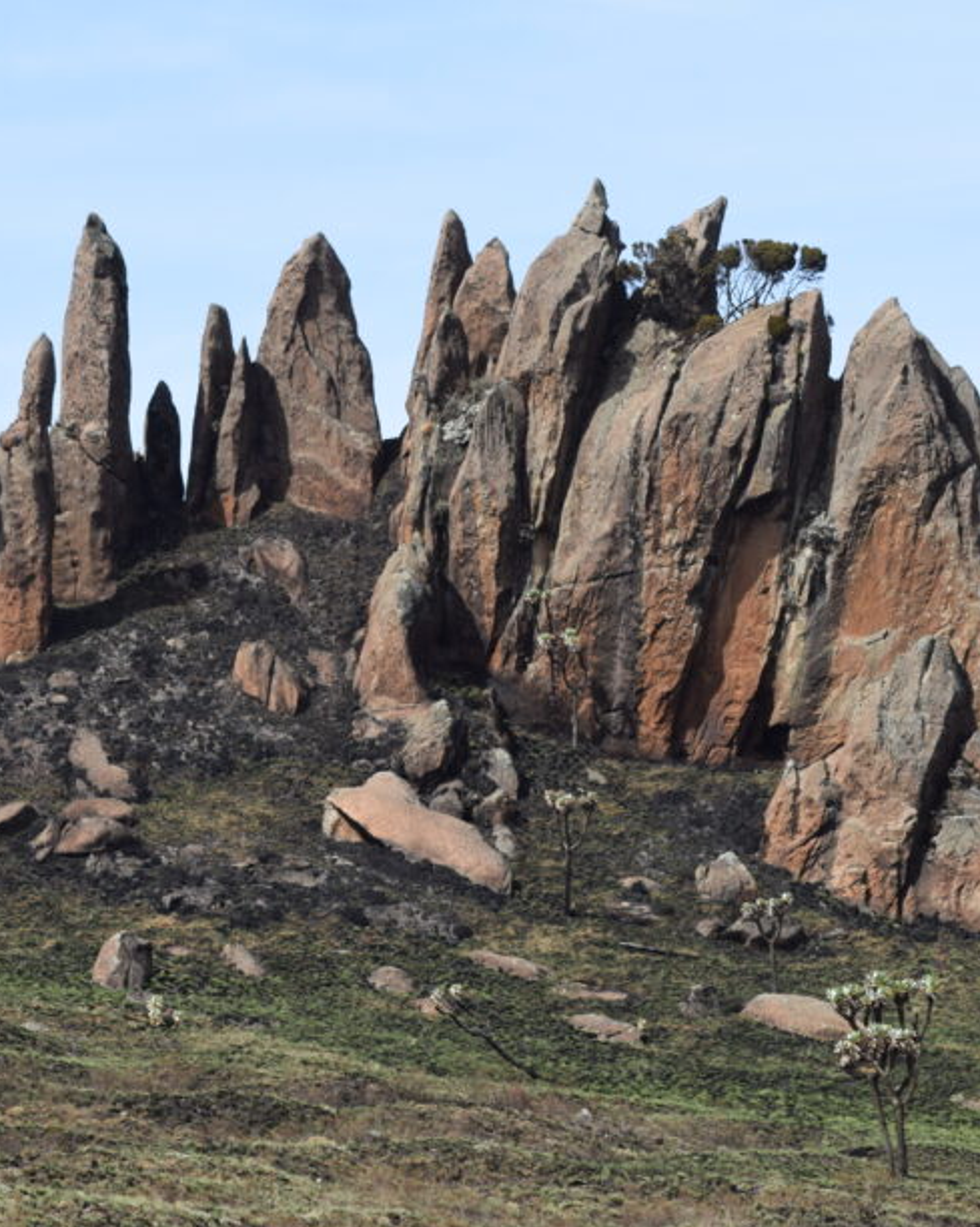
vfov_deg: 11.7
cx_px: 212
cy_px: 683
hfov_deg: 9.3
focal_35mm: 165
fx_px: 5987
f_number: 6.3
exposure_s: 1/640
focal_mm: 70
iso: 200
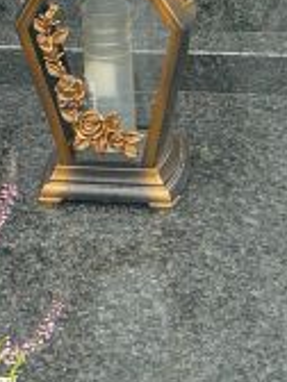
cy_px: 109
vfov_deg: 14.8
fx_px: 1470
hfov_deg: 10.9
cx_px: -57
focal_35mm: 133
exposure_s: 1/15
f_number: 2.8
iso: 200
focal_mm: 5.2
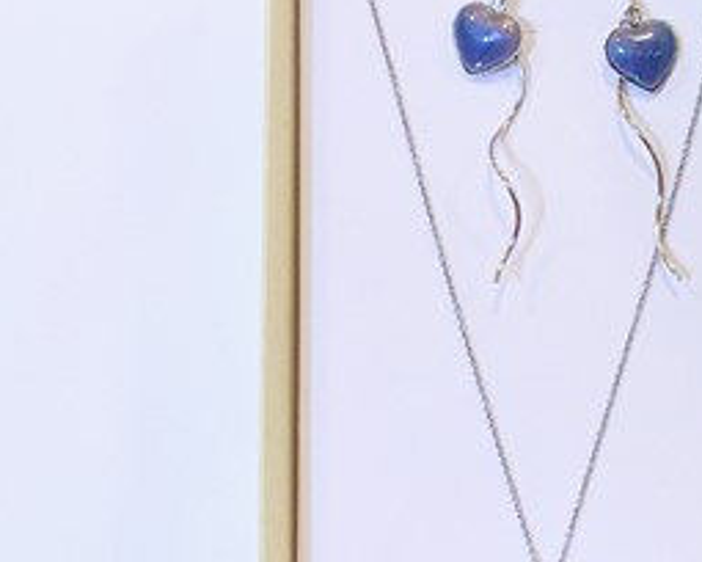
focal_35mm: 71
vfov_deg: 21.6
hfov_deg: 25.2
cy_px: 300
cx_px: 741
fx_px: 1475
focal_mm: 4.15
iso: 80
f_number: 2.2
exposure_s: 1/30
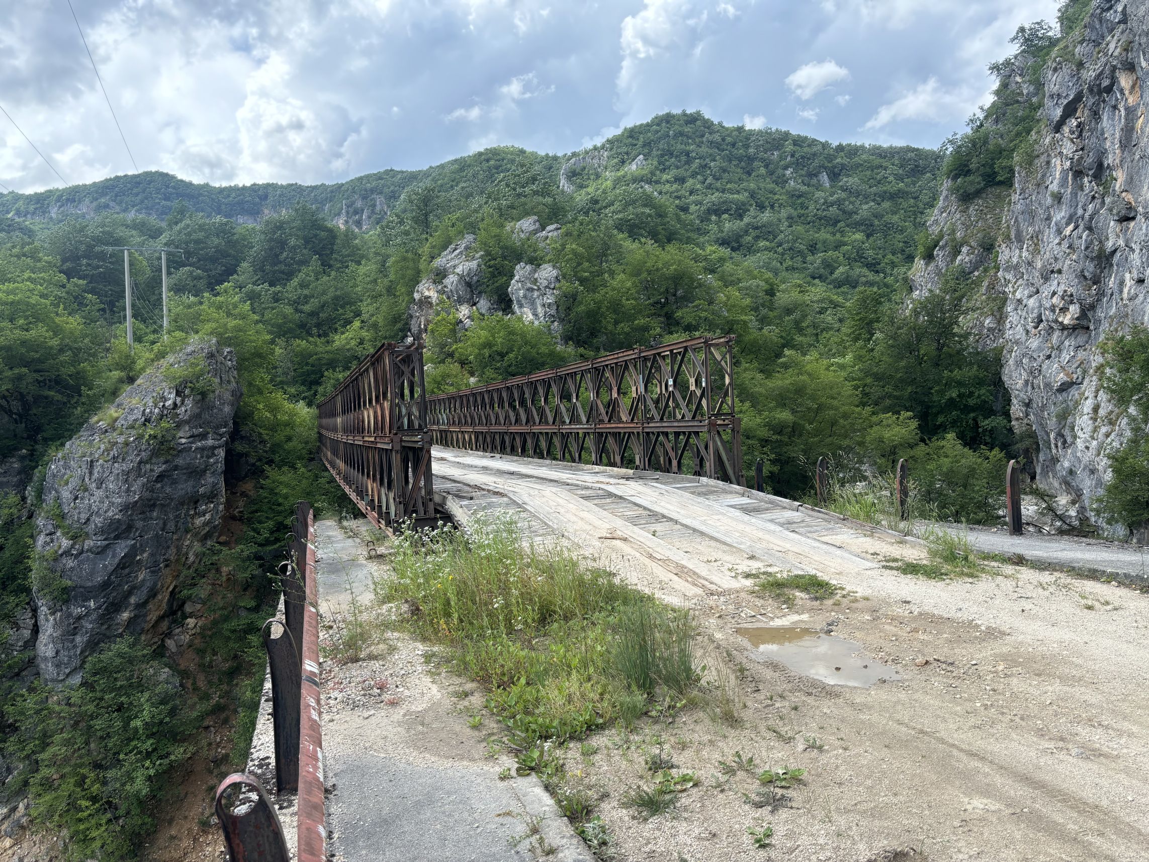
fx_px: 863
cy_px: 431
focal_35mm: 26
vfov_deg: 53.1
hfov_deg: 67.3
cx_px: 574
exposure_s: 1/1027
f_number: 1.6
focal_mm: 5.96
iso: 50
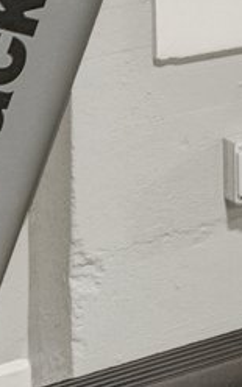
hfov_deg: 5.4
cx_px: 1375
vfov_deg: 12.9
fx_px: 1509
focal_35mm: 143
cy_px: -367
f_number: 8
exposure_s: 1/4
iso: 400
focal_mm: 17
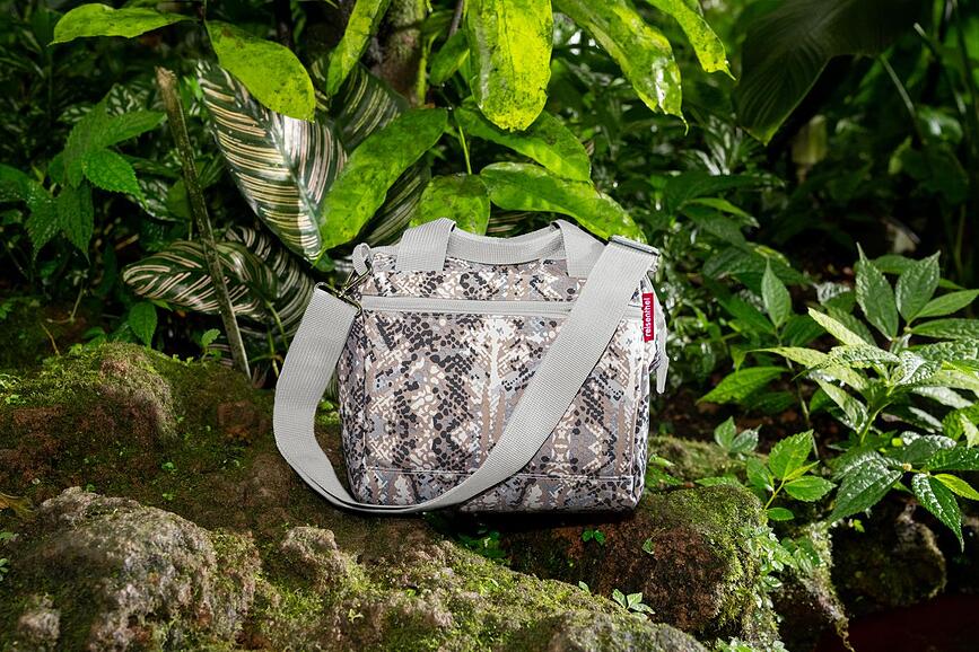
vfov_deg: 32.6
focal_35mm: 41
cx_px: 490
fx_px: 1115
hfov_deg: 47.4
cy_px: 326
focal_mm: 41
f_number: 5.6
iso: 3200
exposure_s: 1/250
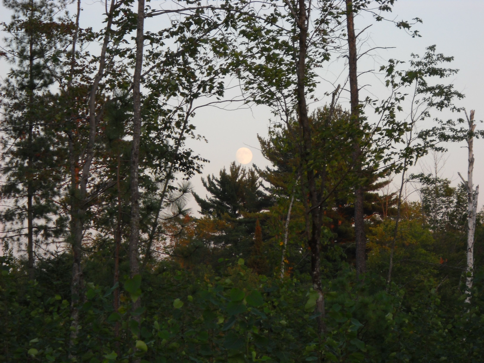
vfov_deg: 10.2
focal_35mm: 145
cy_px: 182
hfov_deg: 13.6
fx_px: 2027
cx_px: 242
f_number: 6.7
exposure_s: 1/24
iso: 64
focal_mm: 24.03
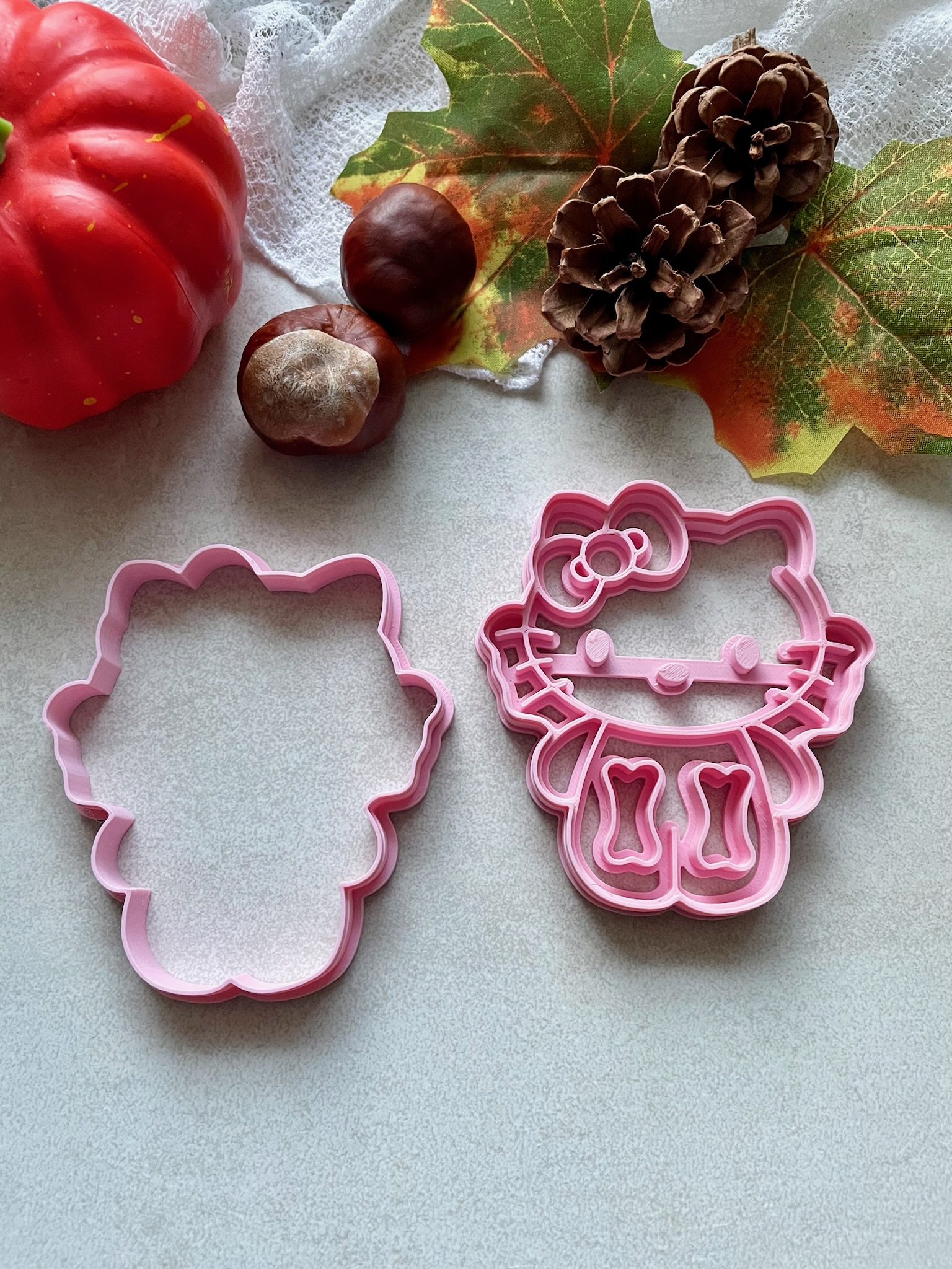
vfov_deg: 67.3
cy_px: 634
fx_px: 953
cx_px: 476
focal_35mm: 26
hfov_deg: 53.1
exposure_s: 1/60
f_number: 1.6
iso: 320
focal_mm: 4.2
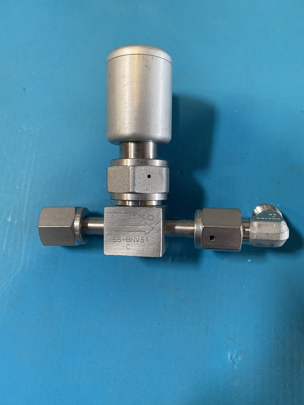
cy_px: 202
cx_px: 152
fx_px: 305
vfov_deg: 67.3
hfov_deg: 53.1
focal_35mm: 26
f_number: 1.8
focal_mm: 4.25
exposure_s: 1/57
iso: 400
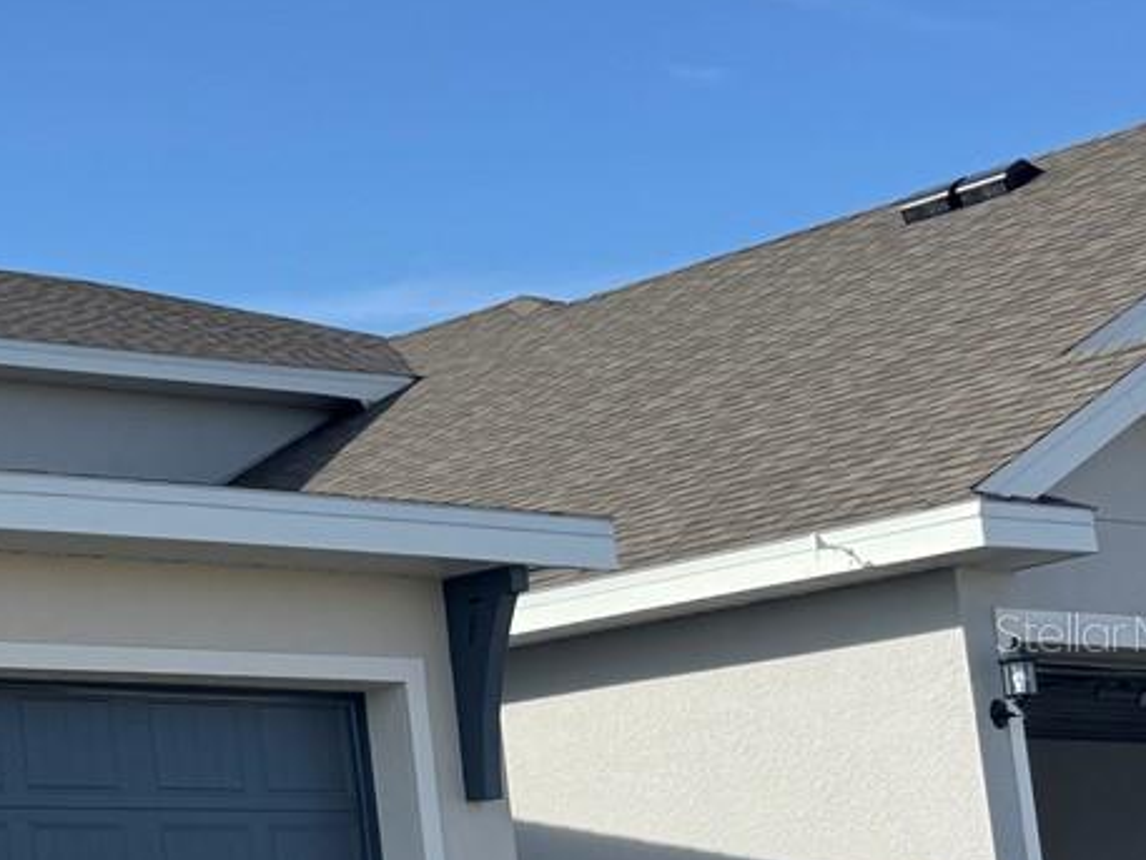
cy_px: 632
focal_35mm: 84
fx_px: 2782
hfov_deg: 19.1
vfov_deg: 17.5
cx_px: -775
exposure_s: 1/4049
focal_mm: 6.76
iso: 80
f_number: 1.78
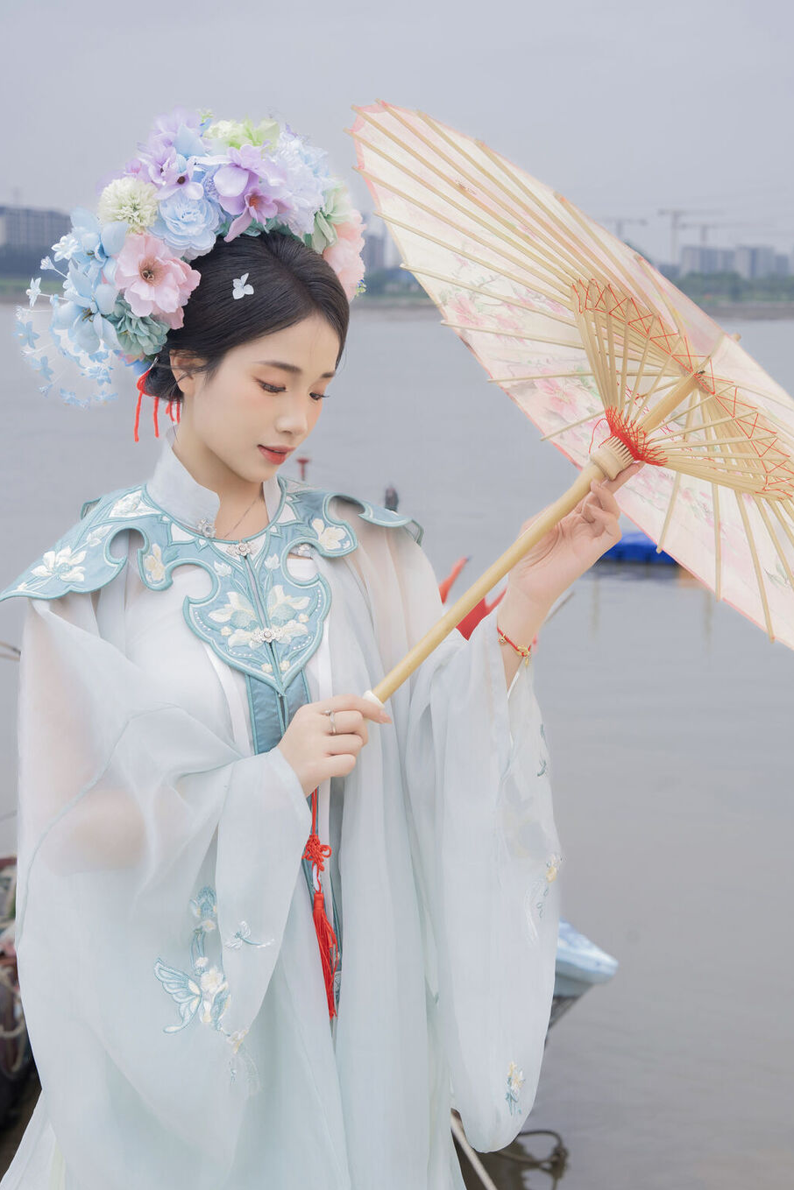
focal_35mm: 73
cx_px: 389
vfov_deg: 27.7
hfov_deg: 18.7
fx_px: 2415
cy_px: 641
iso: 100
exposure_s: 1/200
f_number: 8
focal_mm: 63
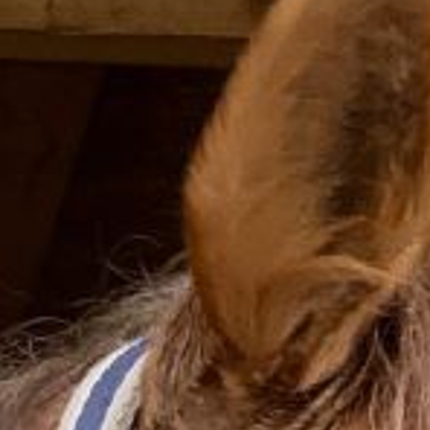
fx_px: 4708
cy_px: 1162
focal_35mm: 335
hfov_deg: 5.2
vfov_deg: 5.0
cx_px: 427
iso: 20
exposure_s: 1/122
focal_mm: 6
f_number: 2.4
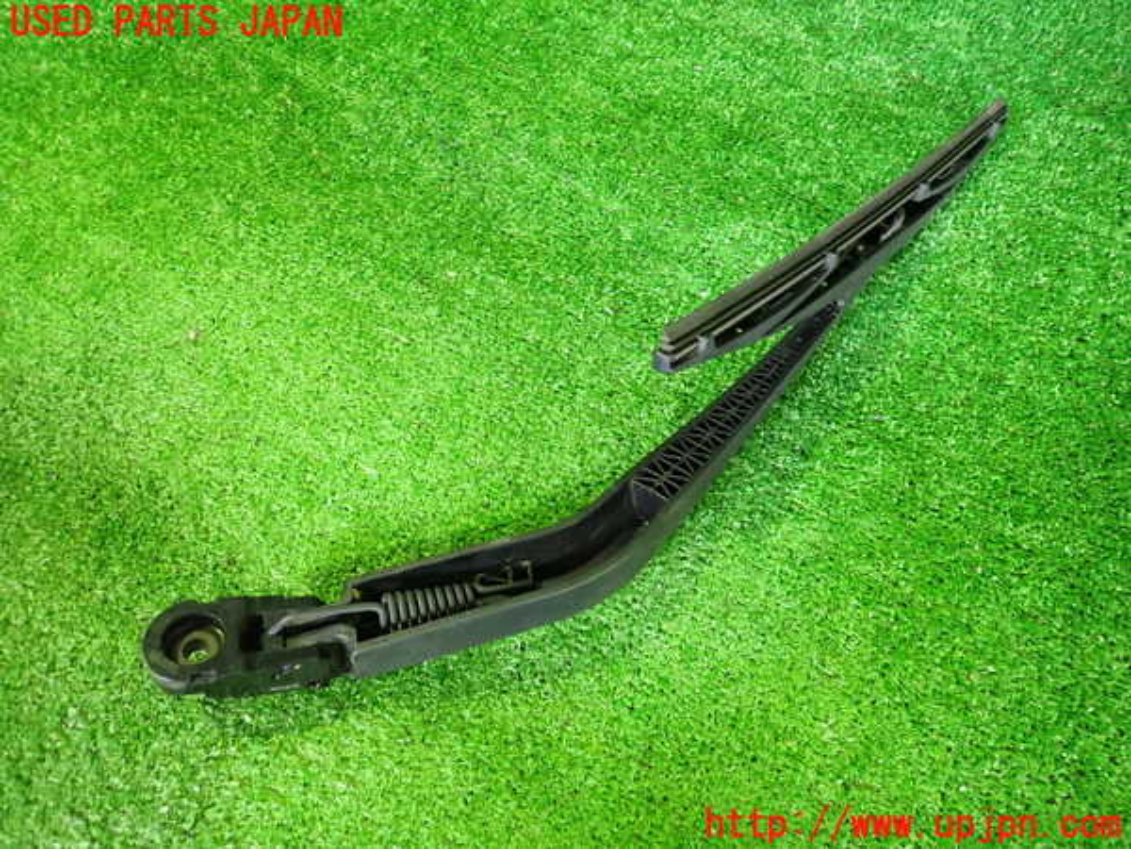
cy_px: 424
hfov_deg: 69.4
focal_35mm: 25
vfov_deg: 54.9
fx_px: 817
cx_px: 566
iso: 500
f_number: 2
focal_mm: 4.5
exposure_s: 1/30
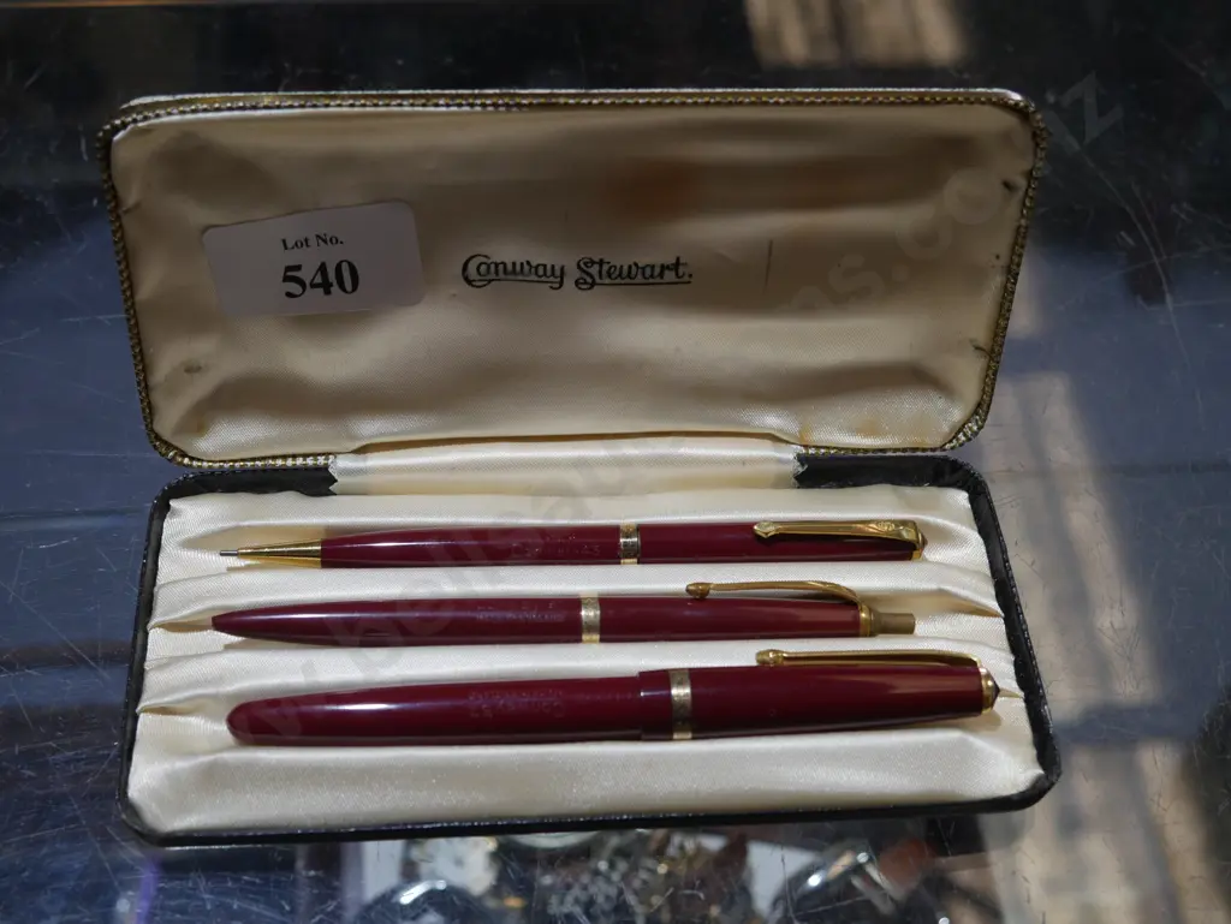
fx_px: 1708
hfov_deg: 39.6
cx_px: 616
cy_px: 462
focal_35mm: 48
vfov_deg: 30.3
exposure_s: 1/60
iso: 200
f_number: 5.2
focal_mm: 24
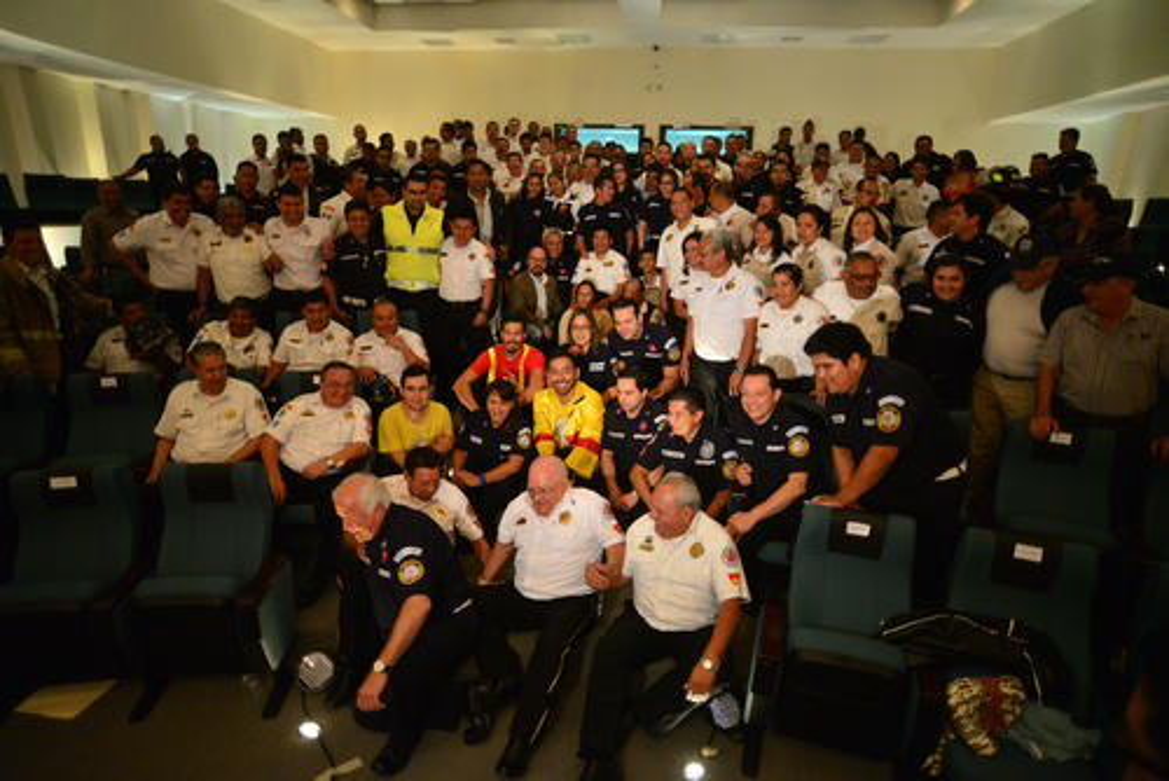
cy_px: 390
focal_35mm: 20
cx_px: 584
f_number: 1.8
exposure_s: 1/125
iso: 2000
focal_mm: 20
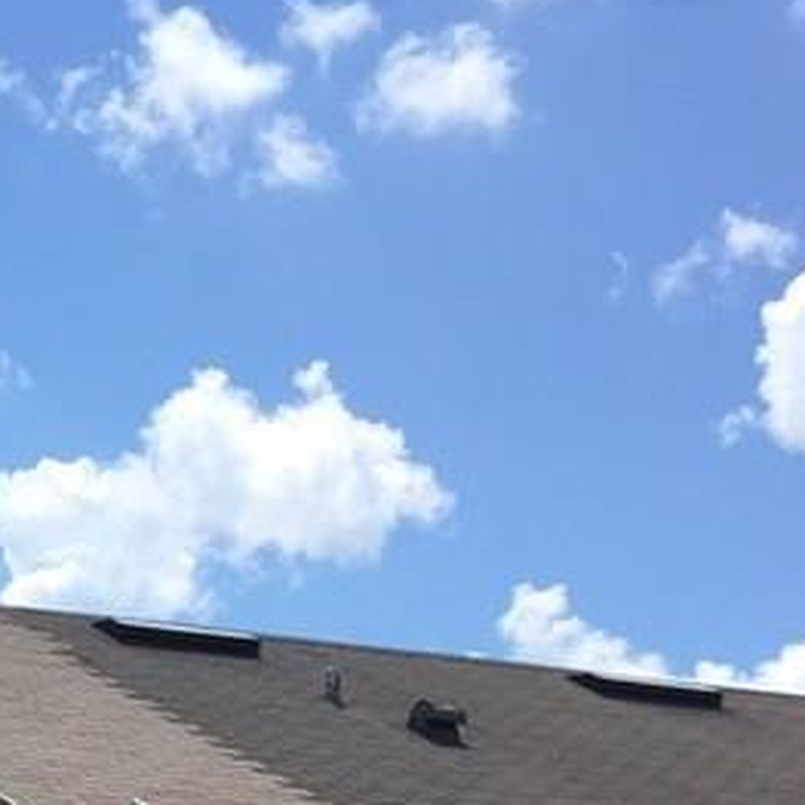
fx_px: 2631
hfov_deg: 16.0
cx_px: -381
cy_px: 965
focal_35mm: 100
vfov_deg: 16.7
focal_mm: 4.15
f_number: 2.2
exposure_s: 1/1980
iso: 32
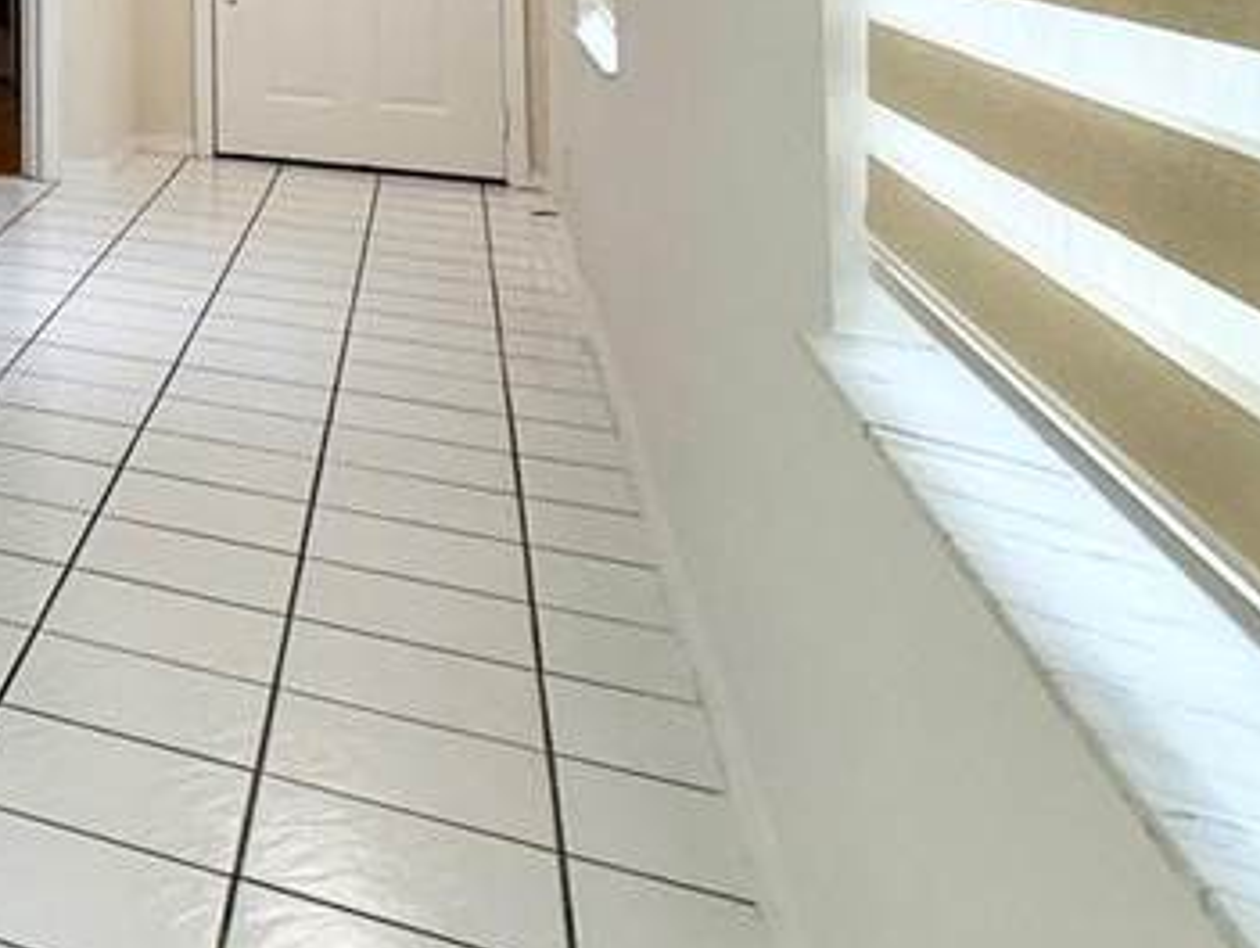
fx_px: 1858
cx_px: -941
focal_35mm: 51
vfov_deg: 25.2
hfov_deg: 23.0
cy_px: -248
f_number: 2.2
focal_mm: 2.22
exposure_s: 1/120
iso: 125
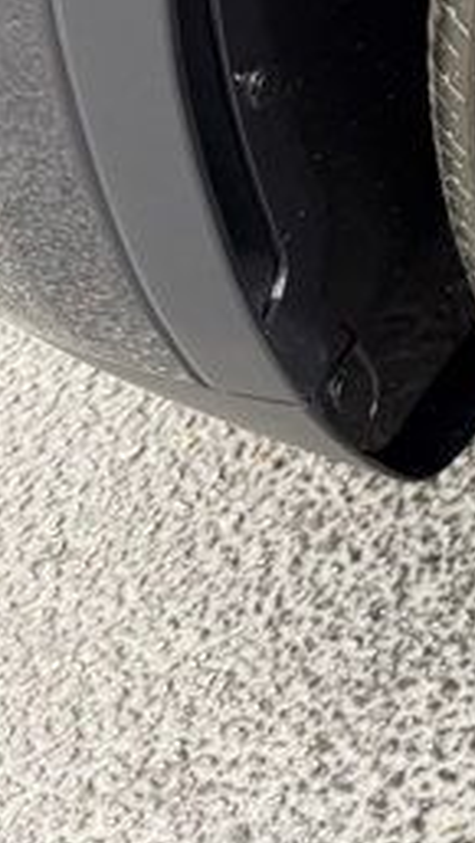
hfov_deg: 8.8
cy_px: -216
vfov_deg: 19.2
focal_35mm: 104
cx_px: 1563
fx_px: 2323
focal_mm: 6.76
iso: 100
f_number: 1.78
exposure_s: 1/299
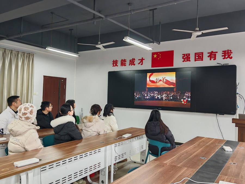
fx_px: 219
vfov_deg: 45.4
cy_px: 92
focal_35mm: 31
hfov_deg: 58.4
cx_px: 122
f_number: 1.9
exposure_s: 1/50
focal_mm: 6.67
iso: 640
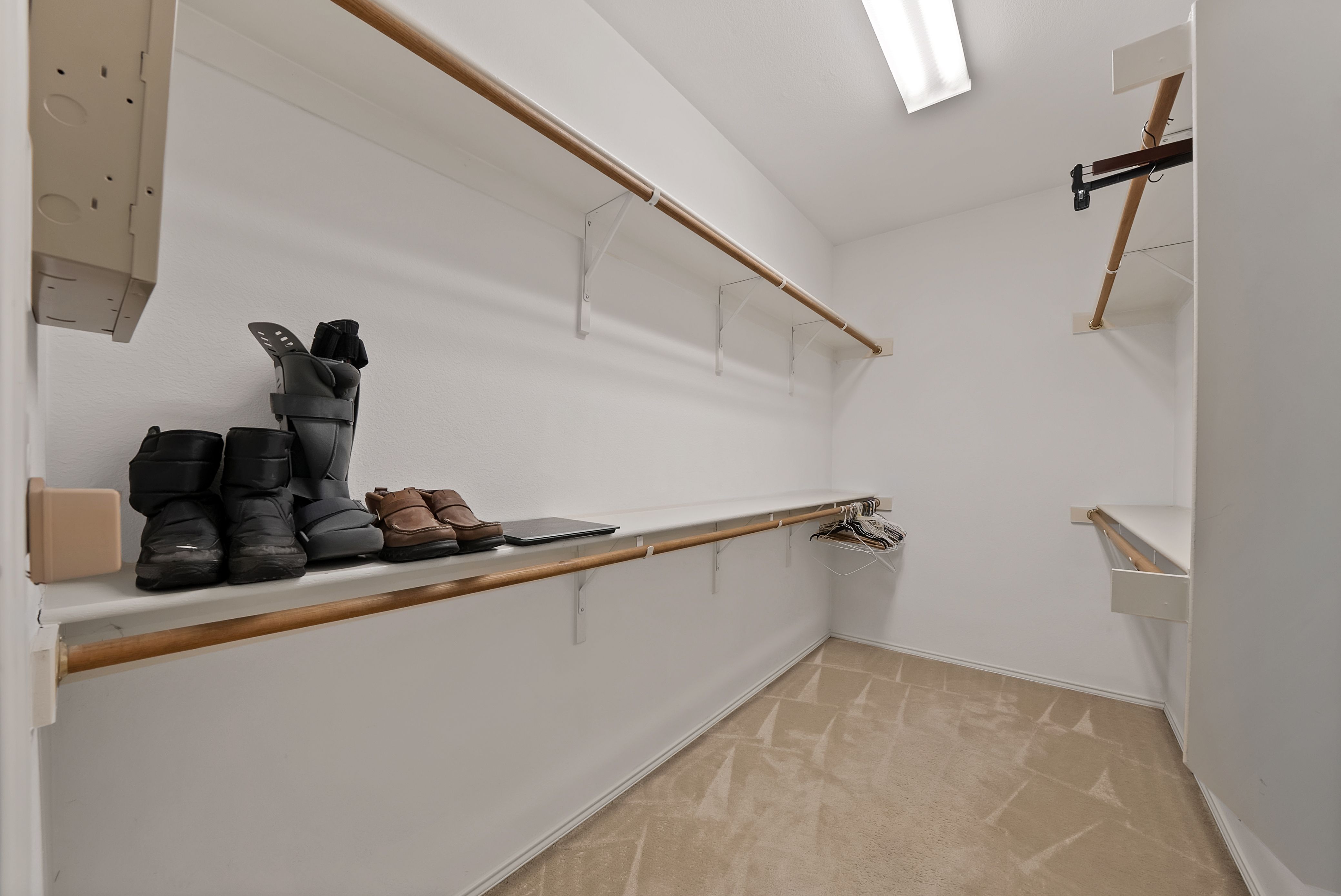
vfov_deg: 90.1
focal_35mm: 12
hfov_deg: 112.6
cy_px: 448
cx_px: 670
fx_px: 447
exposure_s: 1/5
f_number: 9
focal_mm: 12
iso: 640
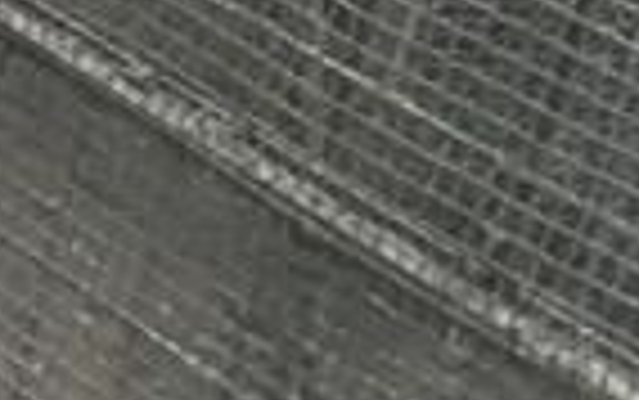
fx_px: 3782
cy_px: 503
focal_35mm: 217
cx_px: -1062
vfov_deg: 6.0
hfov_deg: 8.5
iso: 200
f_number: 2.2
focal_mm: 4.15
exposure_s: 1/33
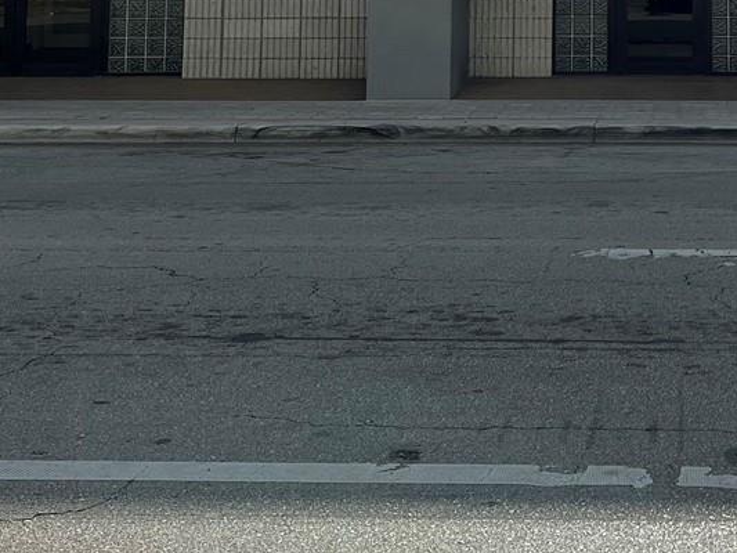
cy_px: -198
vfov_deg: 17.5
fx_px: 1661
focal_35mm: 78
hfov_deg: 24.5
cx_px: 608
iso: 50
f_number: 1.5
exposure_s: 1/10309
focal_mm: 5.7
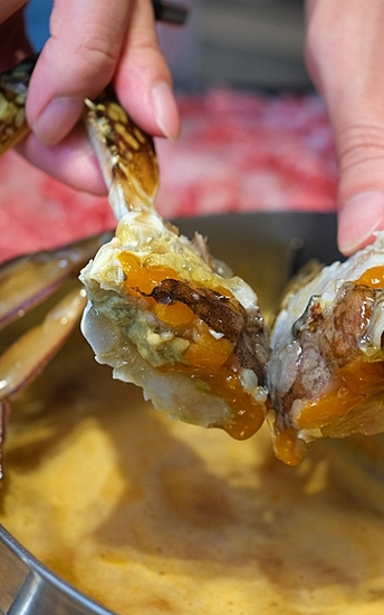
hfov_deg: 23.5
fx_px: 922
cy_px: 309
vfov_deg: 36.9
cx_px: 246
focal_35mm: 55
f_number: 3.2
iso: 400
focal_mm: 23
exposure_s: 1/30
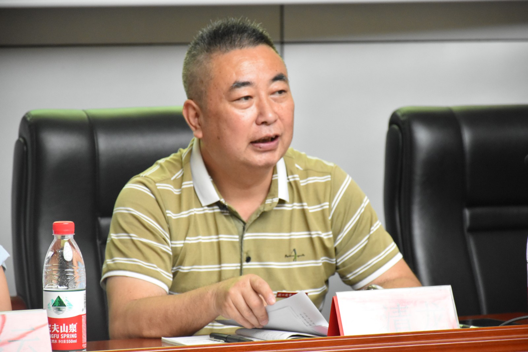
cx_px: 264
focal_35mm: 210
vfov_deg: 6.5
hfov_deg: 9.8
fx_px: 3079
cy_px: 176
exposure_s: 1/60
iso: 3200
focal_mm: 140
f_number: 5.6
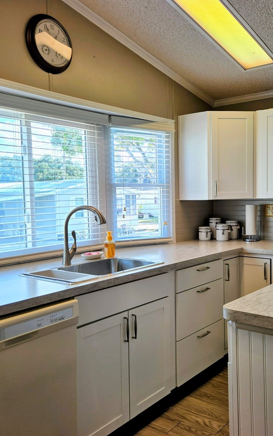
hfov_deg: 38.2
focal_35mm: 33
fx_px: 393
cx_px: 163
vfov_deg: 58.1
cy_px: 215
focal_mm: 5.4
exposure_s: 1/161
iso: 25
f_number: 1.8
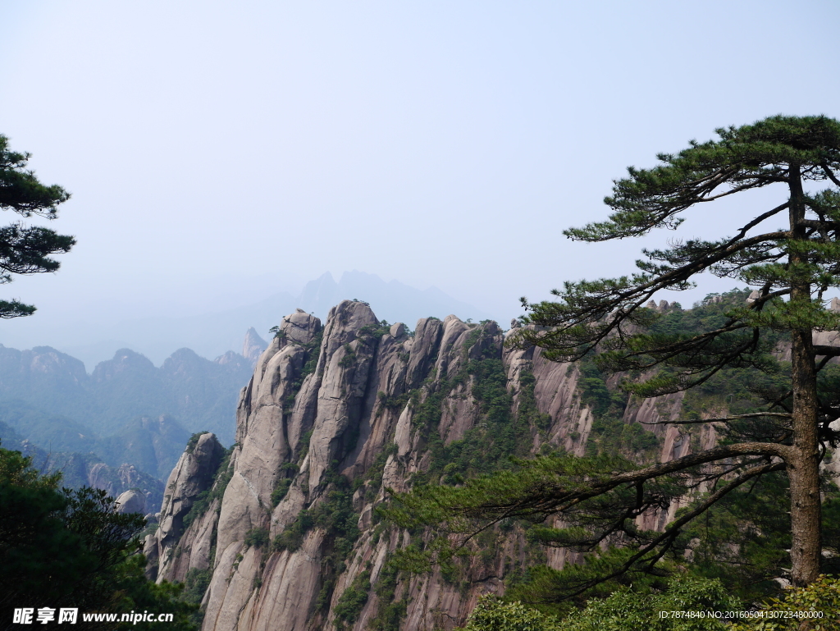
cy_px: 316
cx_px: 420
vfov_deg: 49.8
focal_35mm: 28
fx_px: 680
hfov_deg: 63.4
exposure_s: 1/400
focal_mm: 14
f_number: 7.1
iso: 160
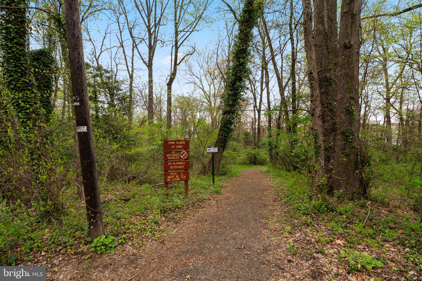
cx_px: 211
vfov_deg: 73.8
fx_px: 188
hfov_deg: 96.7
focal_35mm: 16
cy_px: 140
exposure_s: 1/40
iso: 250
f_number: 8
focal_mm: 16
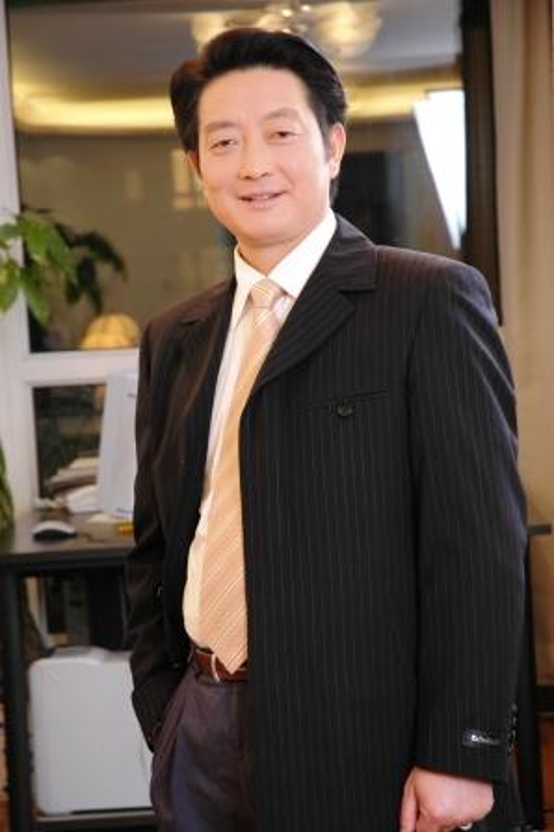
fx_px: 2427
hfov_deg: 13.0
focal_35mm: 105
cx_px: 277
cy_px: 416
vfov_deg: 19.5
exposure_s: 1/6
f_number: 5.6
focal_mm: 70
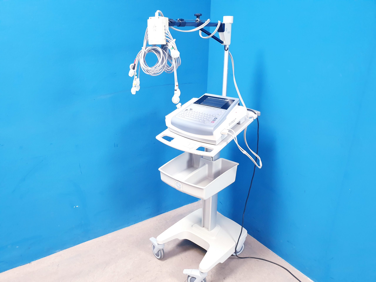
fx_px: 282
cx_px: 188
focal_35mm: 26
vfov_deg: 53.1
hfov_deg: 67.3
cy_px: 141
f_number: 2.4
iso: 320
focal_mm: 4.3
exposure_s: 1/33
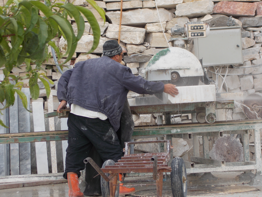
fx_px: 984
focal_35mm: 130
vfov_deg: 11.4
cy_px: 98
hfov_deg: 15.2
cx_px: 131
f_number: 6.5
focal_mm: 23
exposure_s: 1/80
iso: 80
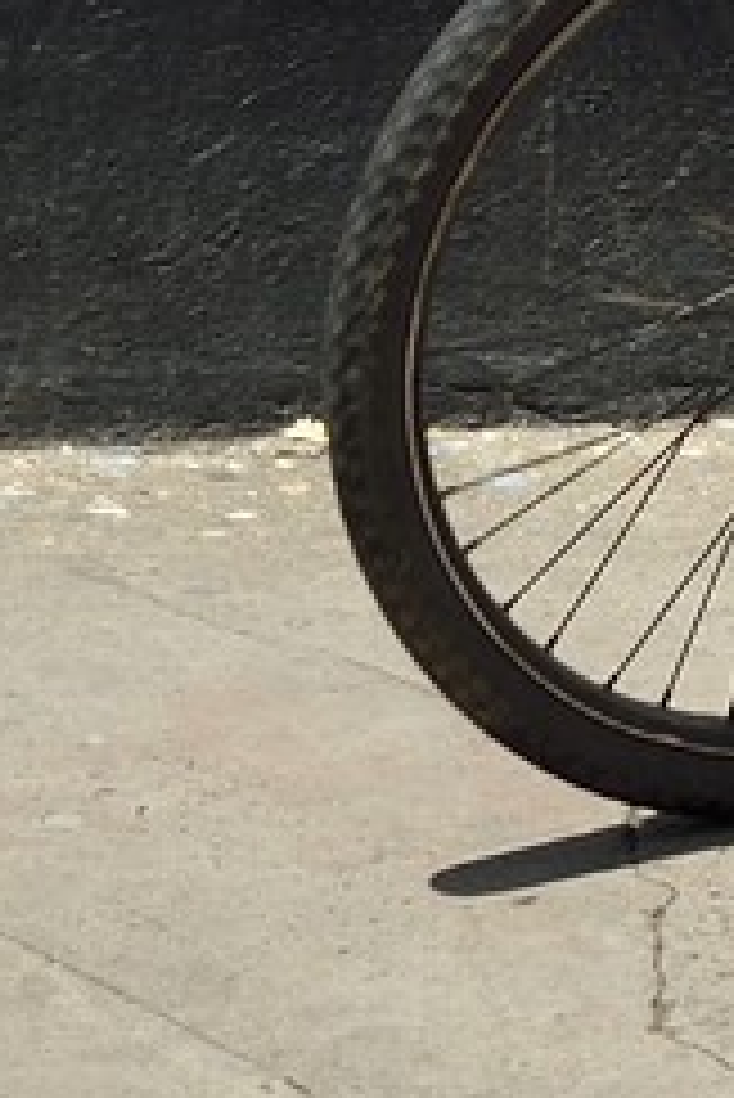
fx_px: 9619
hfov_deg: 4.4
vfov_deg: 6.0
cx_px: 932
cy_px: -2331
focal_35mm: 315
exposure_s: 1/250
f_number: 11
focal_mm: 48
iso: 200
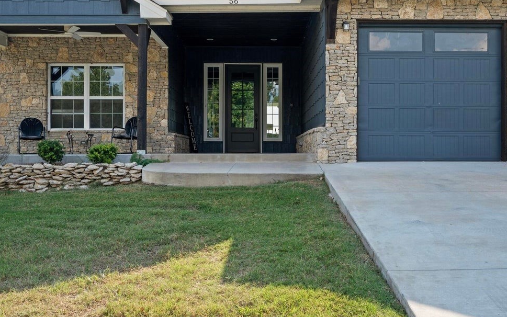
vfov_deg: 30.2
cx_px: 266
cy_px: 144
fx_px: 587
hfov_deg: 46.7
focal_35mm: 42
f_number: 9
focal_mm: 26.3
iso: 200
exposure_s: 1/60
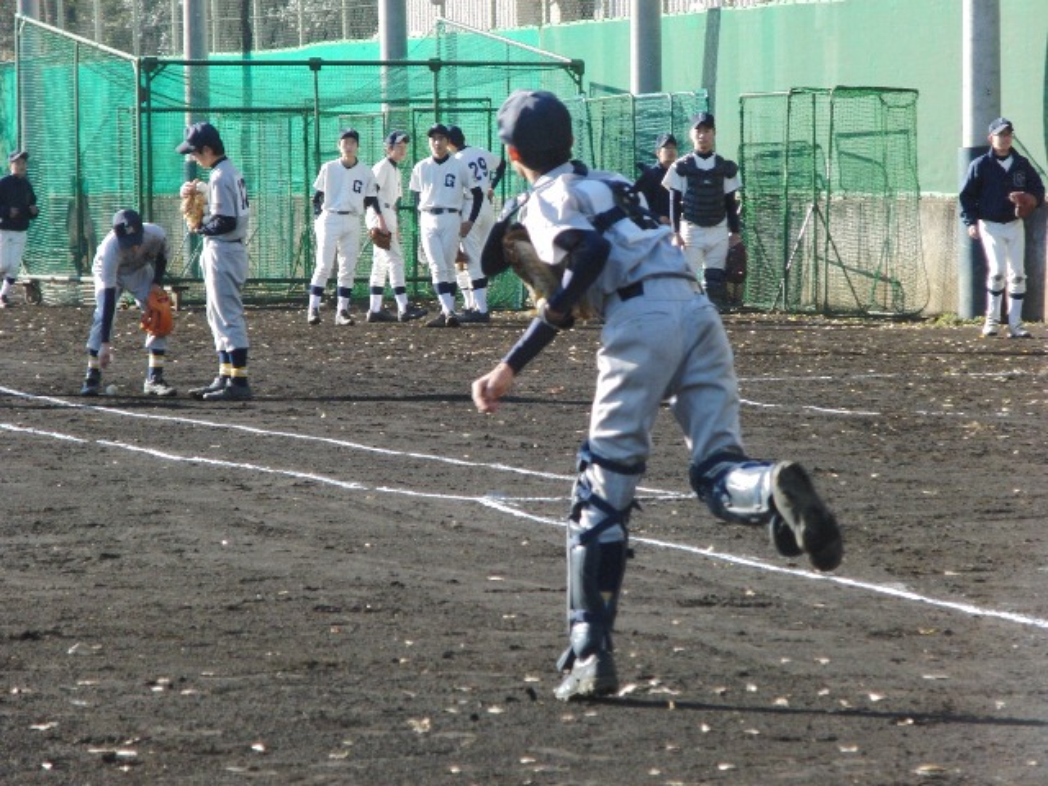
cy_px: 393
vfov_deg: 6.4
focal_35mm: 232
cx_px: 524
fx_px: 7024
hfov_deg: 8.5
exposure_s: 1/400
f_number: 4.4
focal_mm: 41
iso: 200
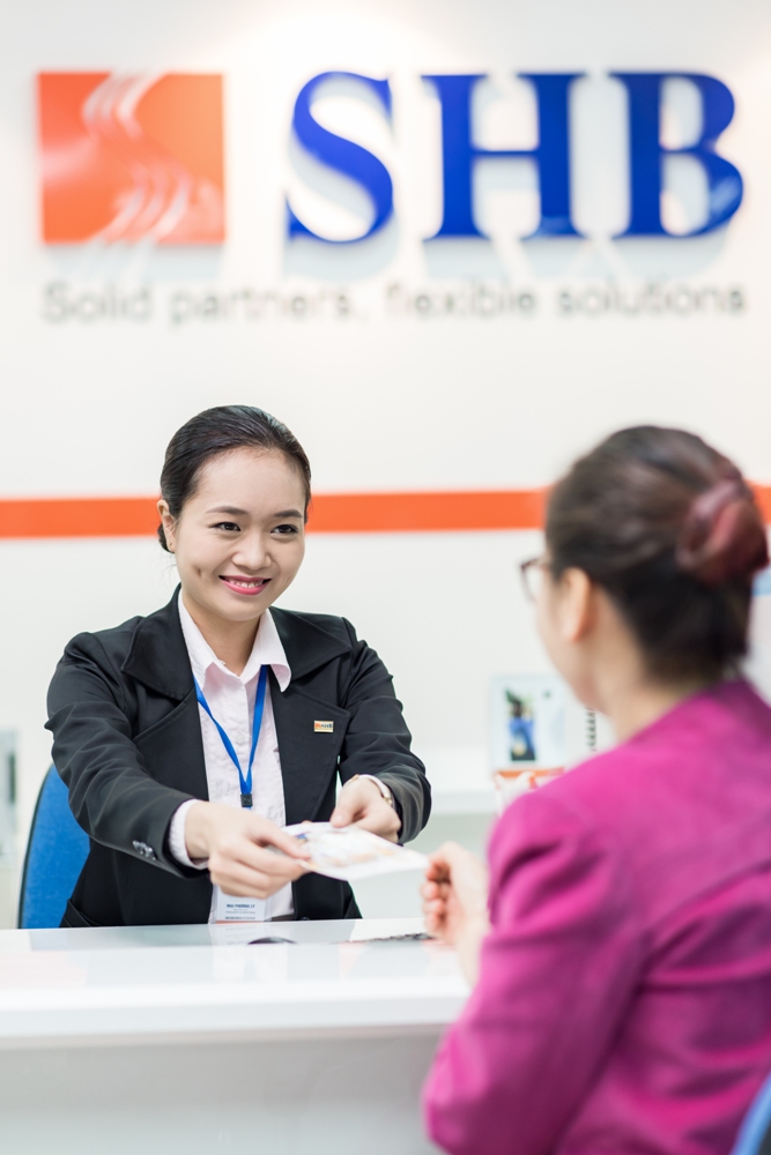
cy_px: 578
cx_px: 386
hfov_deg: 16.1
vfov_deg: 23.9
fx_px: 2729
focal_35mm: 85
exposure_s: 1/100
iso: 400
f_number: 2.5
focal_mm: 85
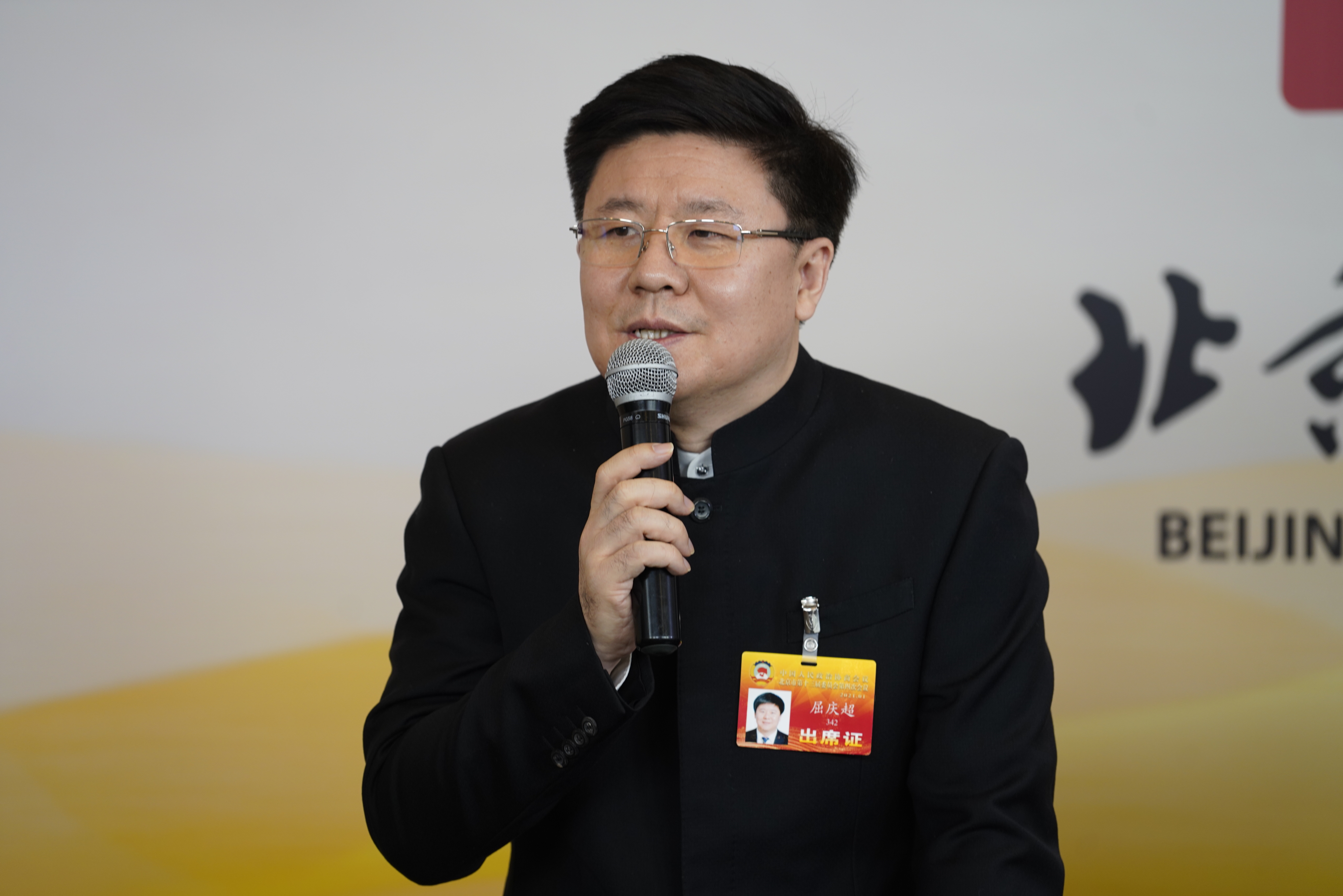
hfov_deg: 12.0
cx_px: 672
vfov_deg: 8.0
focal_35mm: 171
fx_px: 6380
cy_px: 448
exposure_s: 1/125
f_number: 4
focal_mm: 171
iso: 400
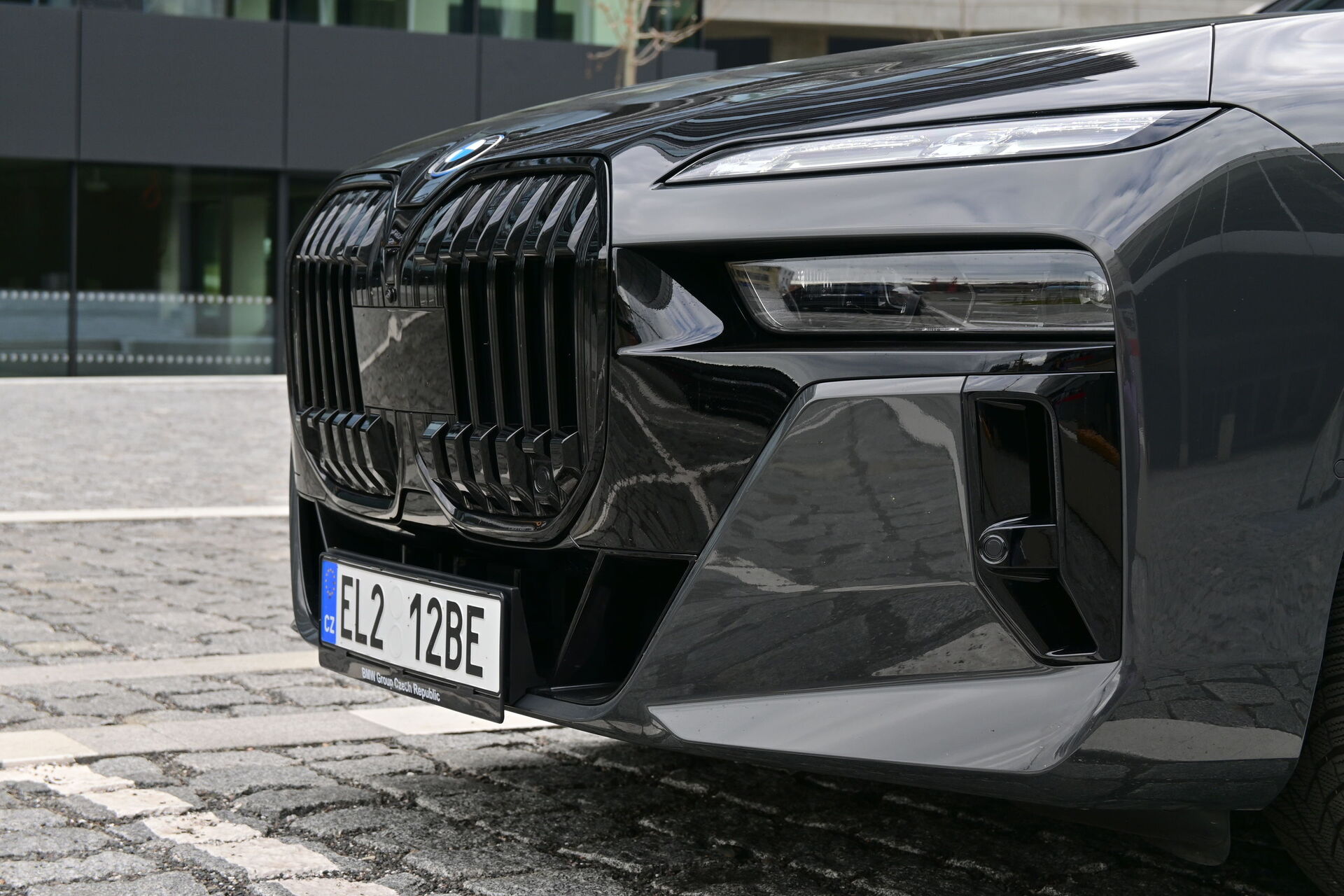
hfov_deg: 27.0
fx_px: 2800
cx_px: 672
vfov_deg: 18.2
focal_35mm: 75
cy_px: 448
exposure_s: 1/125
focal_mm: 50
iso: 100
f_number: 6.3
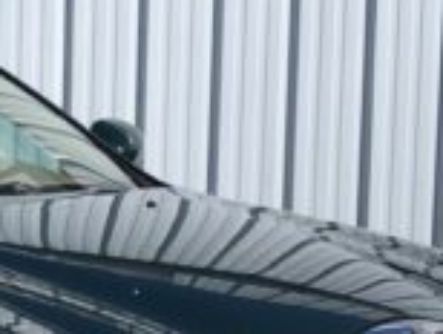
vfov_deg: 10.1
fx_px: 1859
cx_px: -95
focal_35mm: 145
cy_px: 369
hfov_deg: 13.2
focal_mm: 4
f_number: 1.8
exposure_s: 1/2000
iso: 20
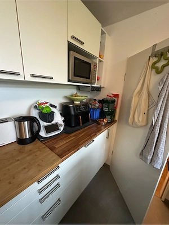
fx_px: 91
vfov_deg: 102.1
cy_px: 112
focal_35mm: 14
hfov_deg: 85.7
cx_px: 84
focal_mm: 2.22
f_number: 2.2
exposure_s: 1/60
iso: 1250
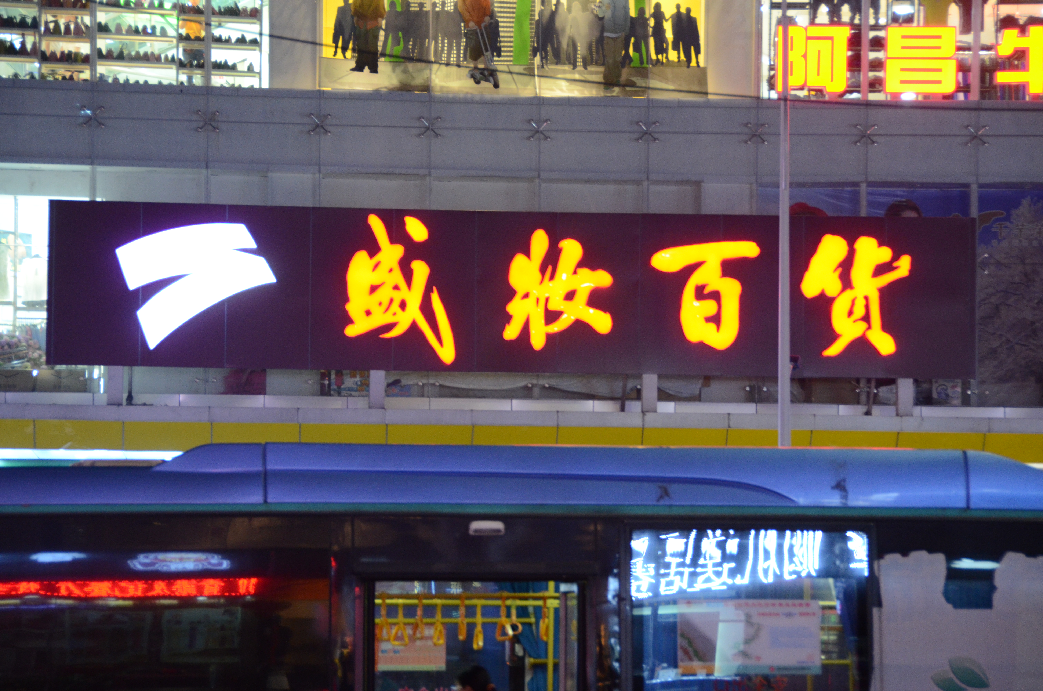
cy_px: 346
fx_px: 3469
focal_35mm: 120
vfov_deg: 11.4
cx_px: 522
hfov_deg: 17.1
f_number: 5
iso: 1600
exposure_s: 1/20
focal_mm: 80
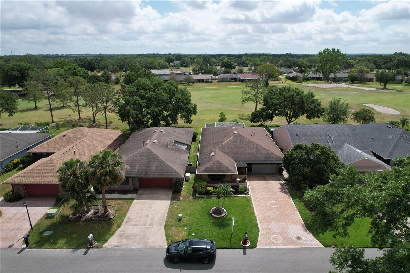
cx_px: 205
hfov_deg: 78.6
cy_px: 136
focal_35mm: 22
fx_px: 250
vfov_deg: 57.2
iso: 130
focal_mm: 8.38
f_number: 2.8
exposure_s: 1/3000
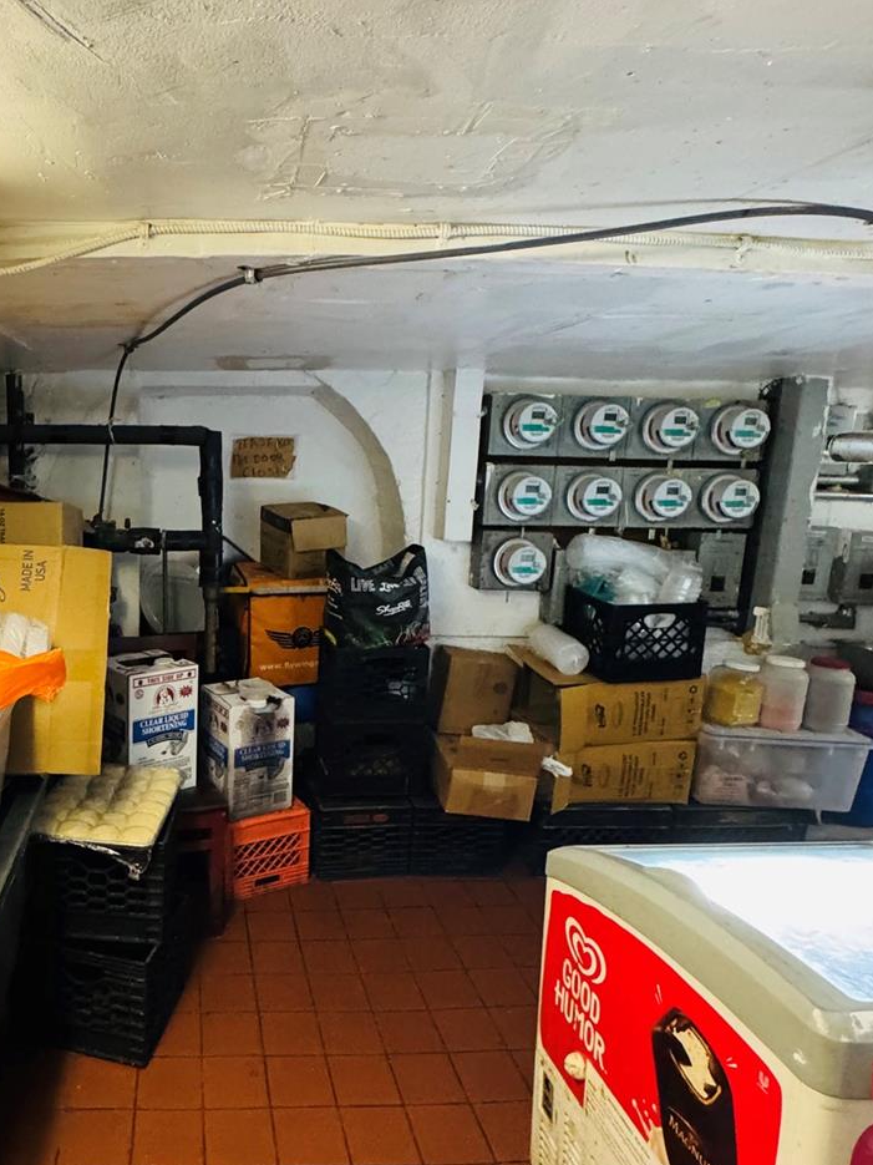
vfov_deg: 73.9
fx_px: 774
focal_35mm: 23
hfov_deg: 56.1
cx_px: 224
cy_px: 596
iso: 1000
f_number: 2.2
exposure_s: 1/60
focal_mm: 2.22
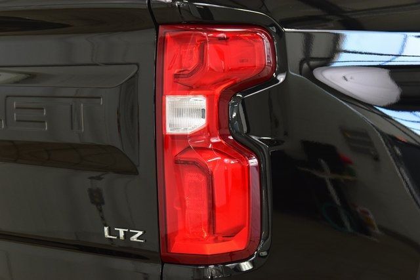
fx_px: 1015
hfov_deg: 23.4
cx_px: 210
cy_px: 140
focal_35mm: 87
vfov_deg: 15.7
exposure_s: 1/30
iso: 1600
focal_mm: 58
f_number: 6.3
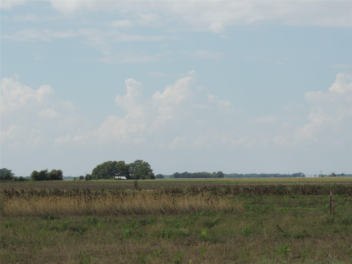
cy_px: 132
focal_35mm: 120
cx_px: 176
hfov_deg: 16.4
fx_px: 1220
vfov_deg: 12.3
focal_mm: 21.4
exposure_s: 1/1000
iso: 100
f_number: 4.2
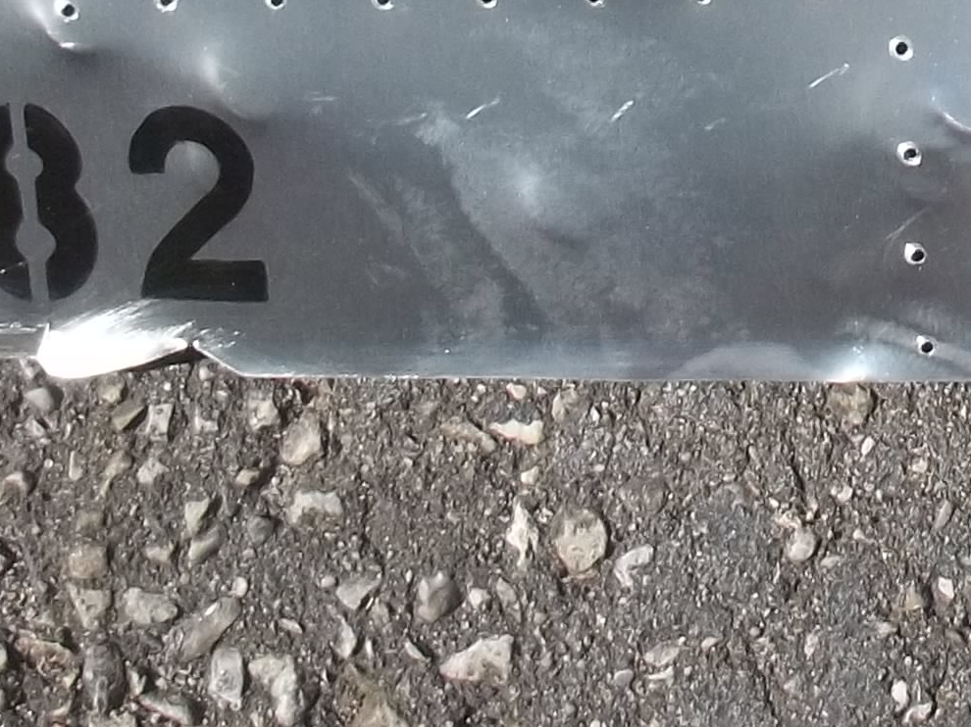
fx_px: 4010
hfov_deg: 12.8
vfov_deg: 9.7
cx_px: 1605
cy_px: -703
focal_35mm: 143
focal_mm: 5.9
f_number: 8
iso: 64
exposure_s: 1/125
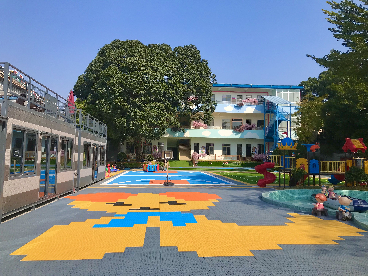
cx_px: 184
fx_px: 298
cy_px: 138
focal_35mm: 28
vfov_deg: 49.7
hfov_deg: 63.4
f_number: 1.8
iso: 20
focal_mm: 3.99
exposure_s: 1/3690
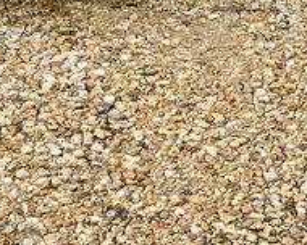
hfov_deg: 9.8
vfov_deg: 7.6
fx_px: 1790
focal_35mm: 197
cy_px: -222
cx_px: 183
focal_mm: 6.76
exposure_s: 1/278
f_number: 1.78
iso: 64
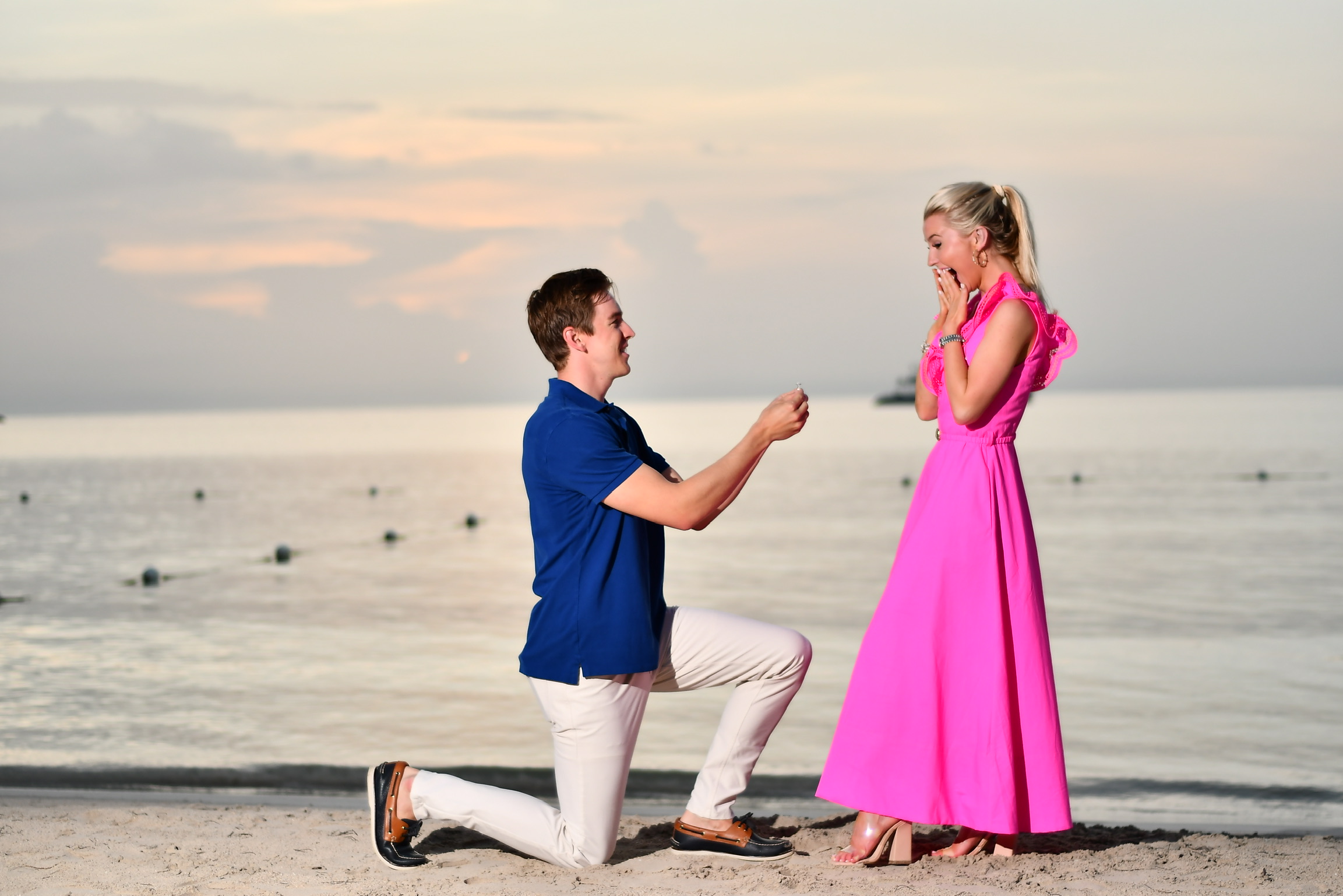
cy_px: 448
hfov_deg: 27.0
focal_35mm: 75
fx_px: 2798
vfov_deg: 18.2
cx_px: 672
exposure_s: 1/800
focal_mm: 50
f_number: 1.8
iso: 79
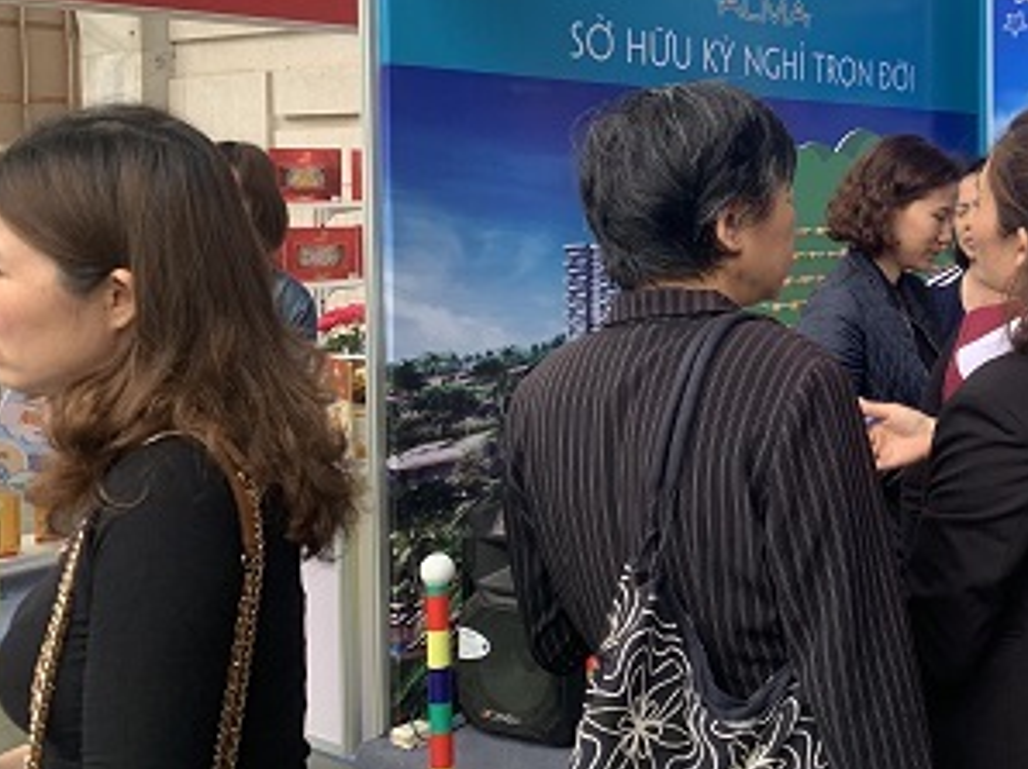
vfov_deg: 29.9
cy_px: 238
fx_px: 1424
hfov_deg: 37.5
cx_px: 893
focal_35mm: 48
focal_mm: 4.25
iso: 40
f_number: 1.8
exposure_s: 1/121
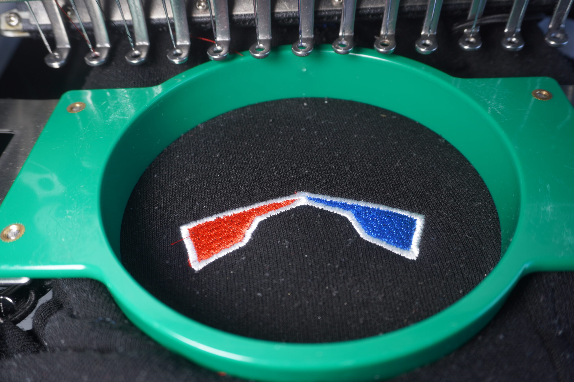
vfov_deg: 41.7
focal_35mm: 32
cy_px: 191
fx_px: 502
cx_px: 287
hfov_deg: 59.5
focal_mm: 21
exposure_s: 1/40
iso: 100
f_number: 5.6
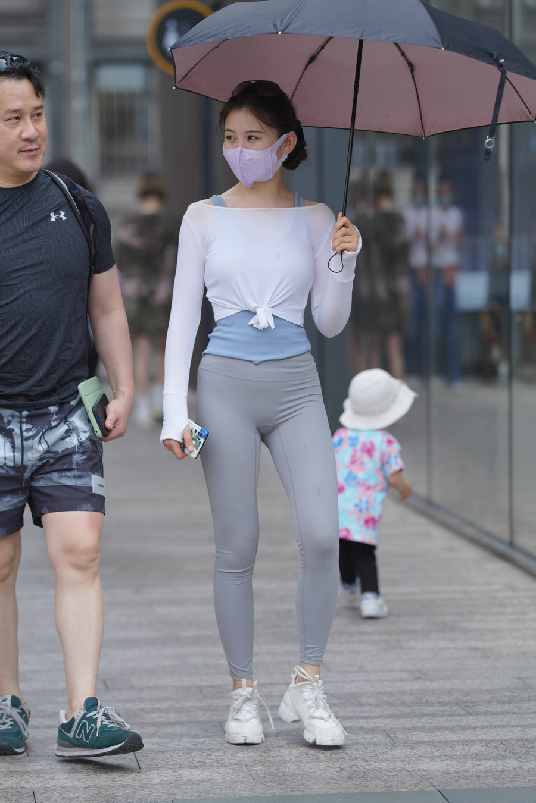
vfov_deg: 15.2
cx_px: 268
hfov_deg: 10.2
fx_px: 3015
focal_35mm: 135
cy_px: 402
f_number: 2.8
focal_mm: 135
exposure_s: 1/1000
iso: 320
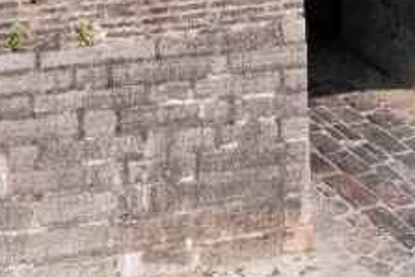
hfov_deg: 15.7
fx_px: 1488
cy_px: -541
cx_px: 376
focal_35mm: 129
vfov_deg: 8.8
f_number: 11
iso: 2200
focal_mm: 12
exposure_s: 1/2500
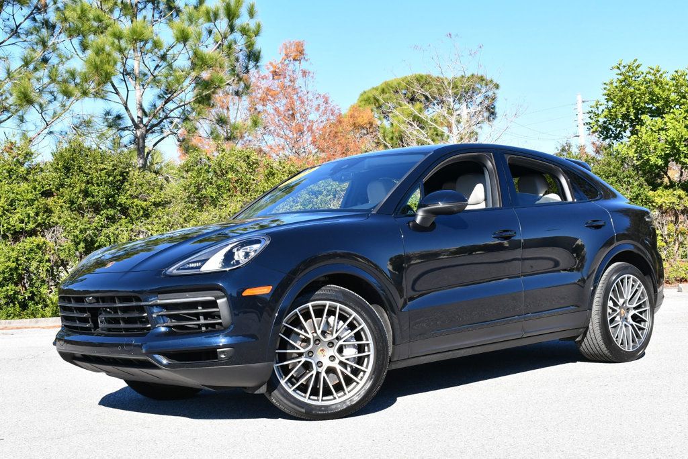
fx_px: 1033
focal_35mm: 54
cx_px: 344
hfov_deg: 36.9
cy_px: 230
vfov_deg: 25.1
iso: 180
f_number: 8
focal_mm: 27
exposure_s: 1/250
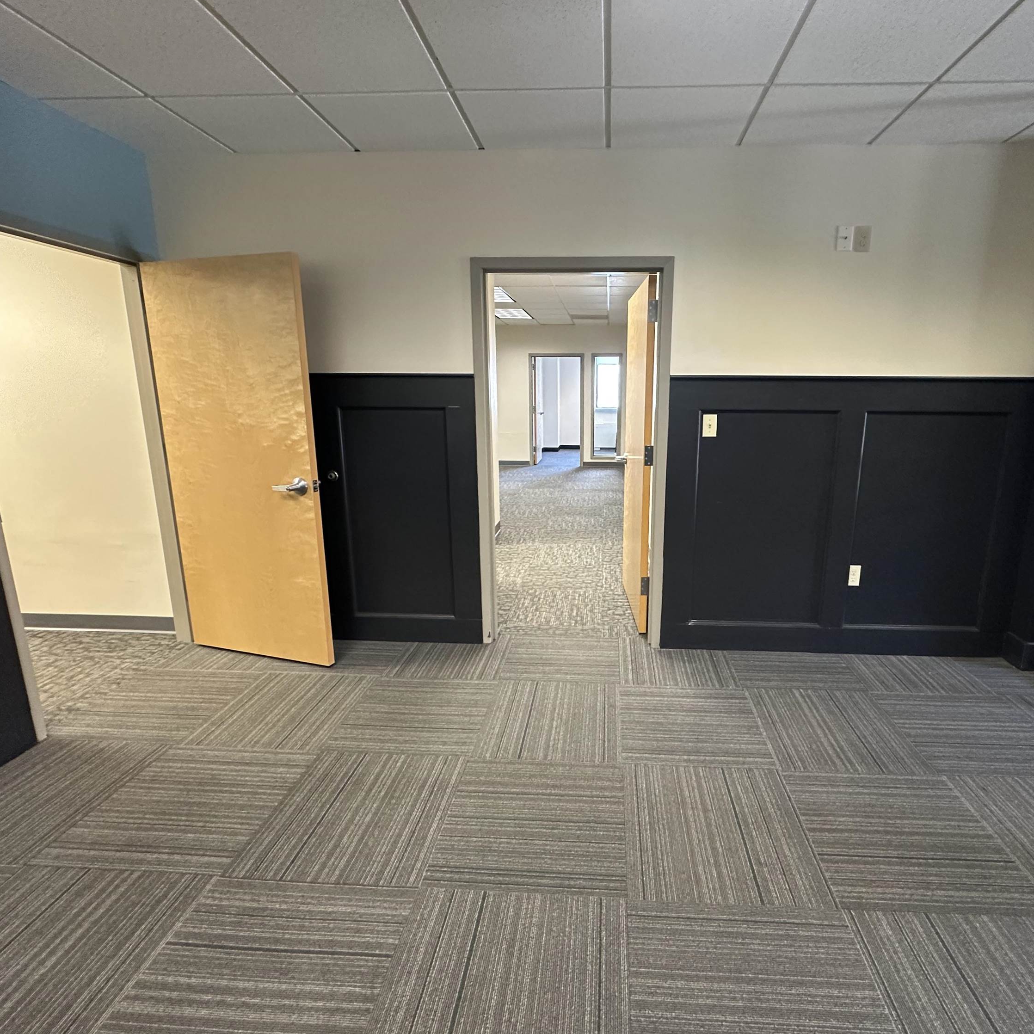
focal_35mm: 17
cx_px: 584
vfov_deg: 84.0
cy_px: 511
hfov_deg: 83.5
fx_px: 575
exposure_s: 1/60
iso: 400
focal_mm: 2.22
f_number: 2.2
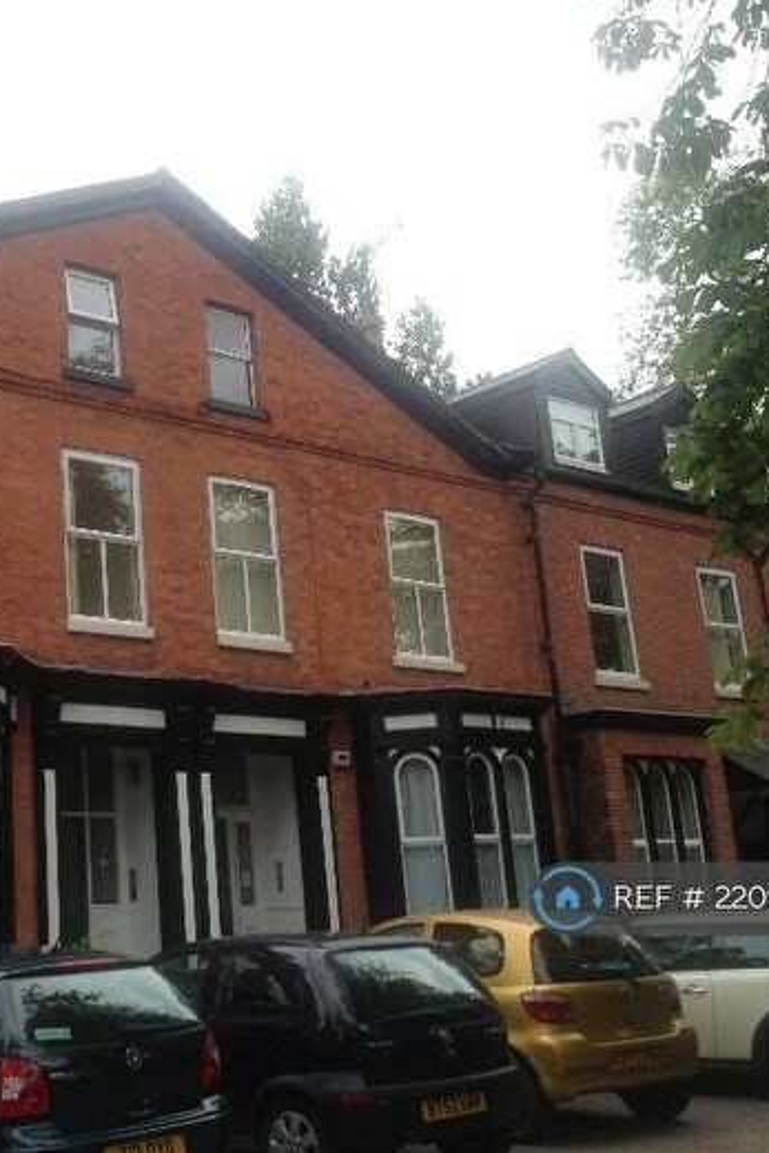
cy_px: 575
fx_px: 1569
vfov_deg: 40.3
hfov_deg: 26.8
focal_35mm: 49
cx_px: 104
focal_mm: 4.28
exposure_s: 1/232
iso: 50
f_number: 2.4
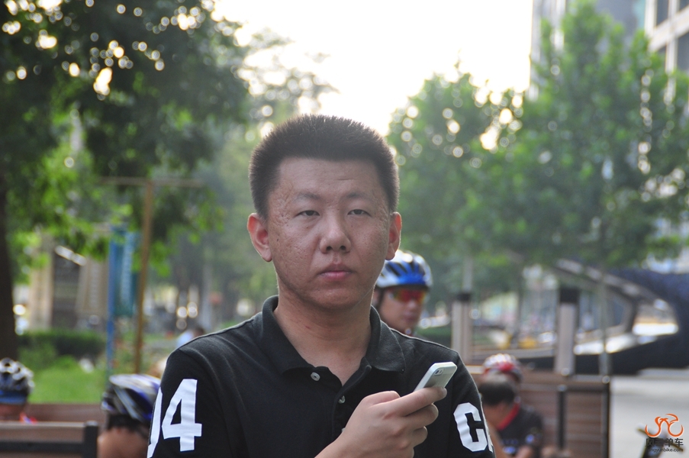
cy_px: 229
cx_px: 344
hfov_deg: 15.9
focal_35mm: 129
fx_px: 2466
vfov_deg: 10.6
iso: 400
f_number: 5.6
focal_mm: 86
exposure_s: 1/250
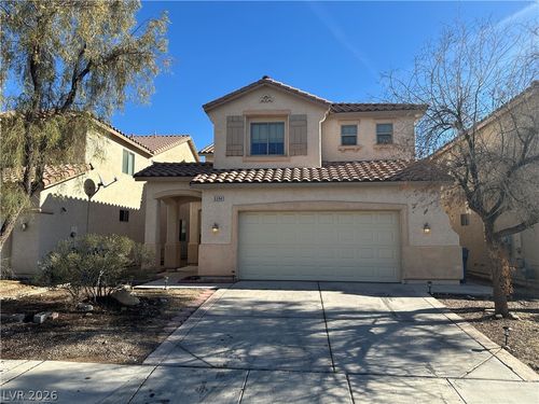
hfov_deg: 71.6
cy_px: 202
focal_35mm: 24
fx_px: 374
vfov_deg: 56.8
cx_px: 270
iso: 80
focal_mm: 6.86
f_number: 1.78
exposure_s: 1/2882
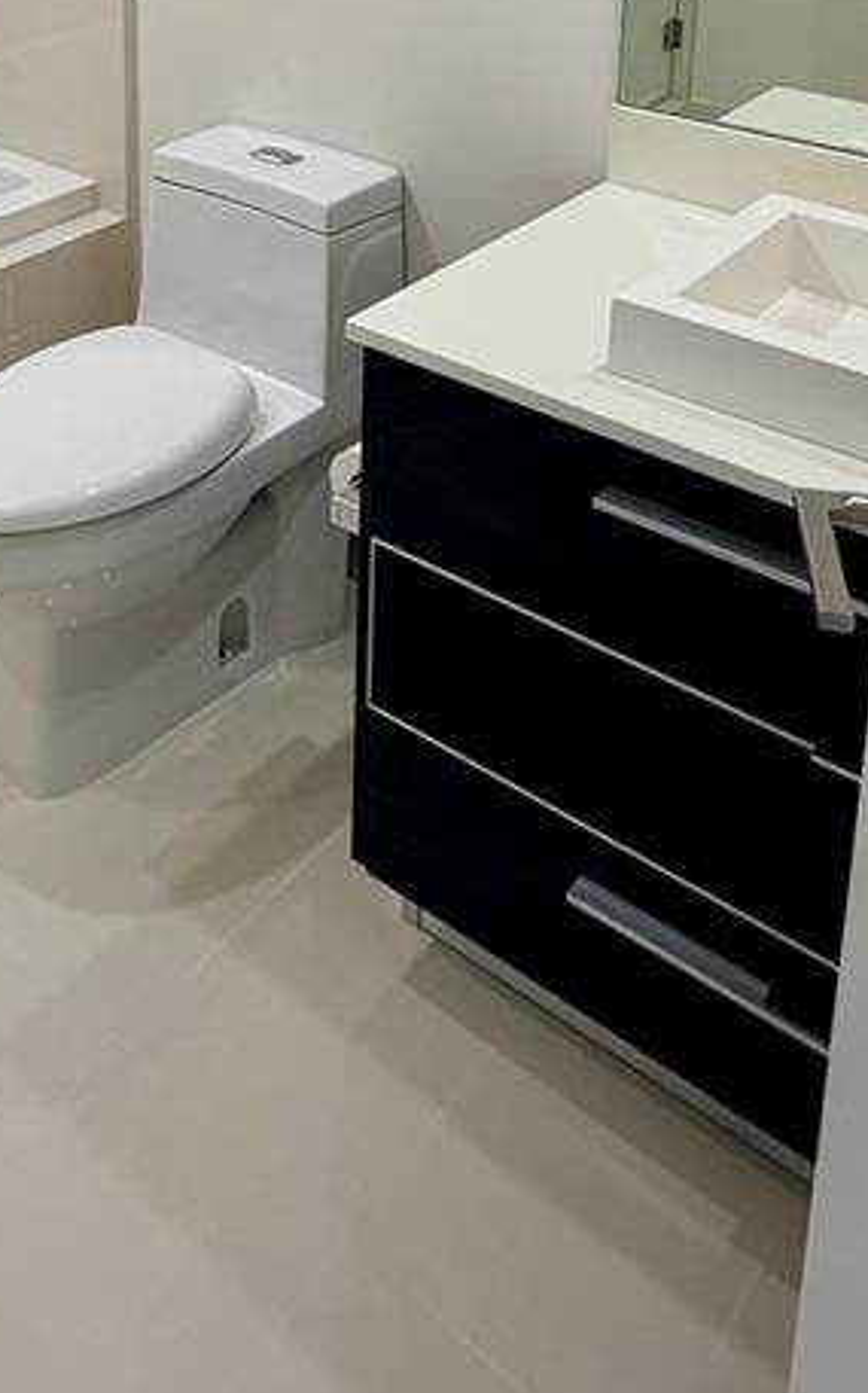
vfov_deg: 43.3
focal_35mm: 39
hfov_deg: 32.3
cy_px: 3
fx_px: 1478
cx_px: 253
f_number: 2.2
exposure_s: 1/120
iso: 200
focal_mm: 2.22
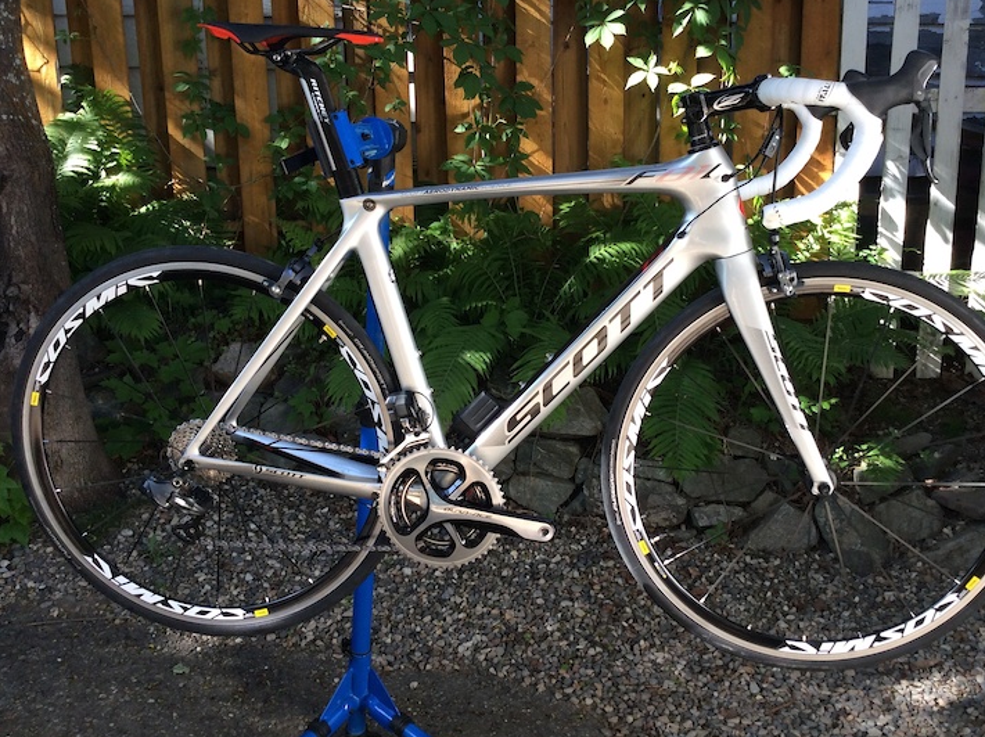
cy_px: 366
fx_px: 1024
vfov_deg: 39.6
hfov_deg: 51.3
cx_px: 531
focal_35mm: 36
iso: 50
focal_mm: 3.3
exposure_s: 1/120
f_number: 2.4
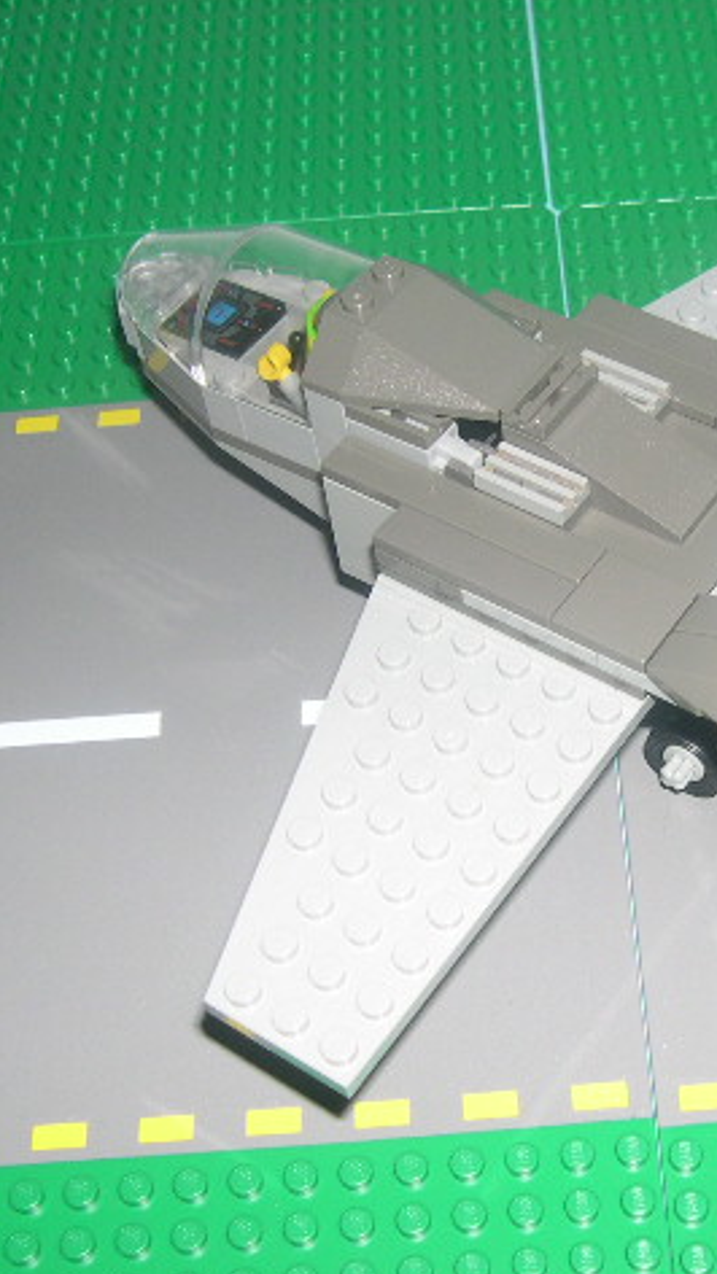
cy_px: 644
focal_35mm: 56
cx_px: 598
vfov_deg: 37.2
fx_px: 1893
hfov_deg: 21.1
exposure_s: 1/60
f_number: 2.8
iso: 100
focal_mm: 8
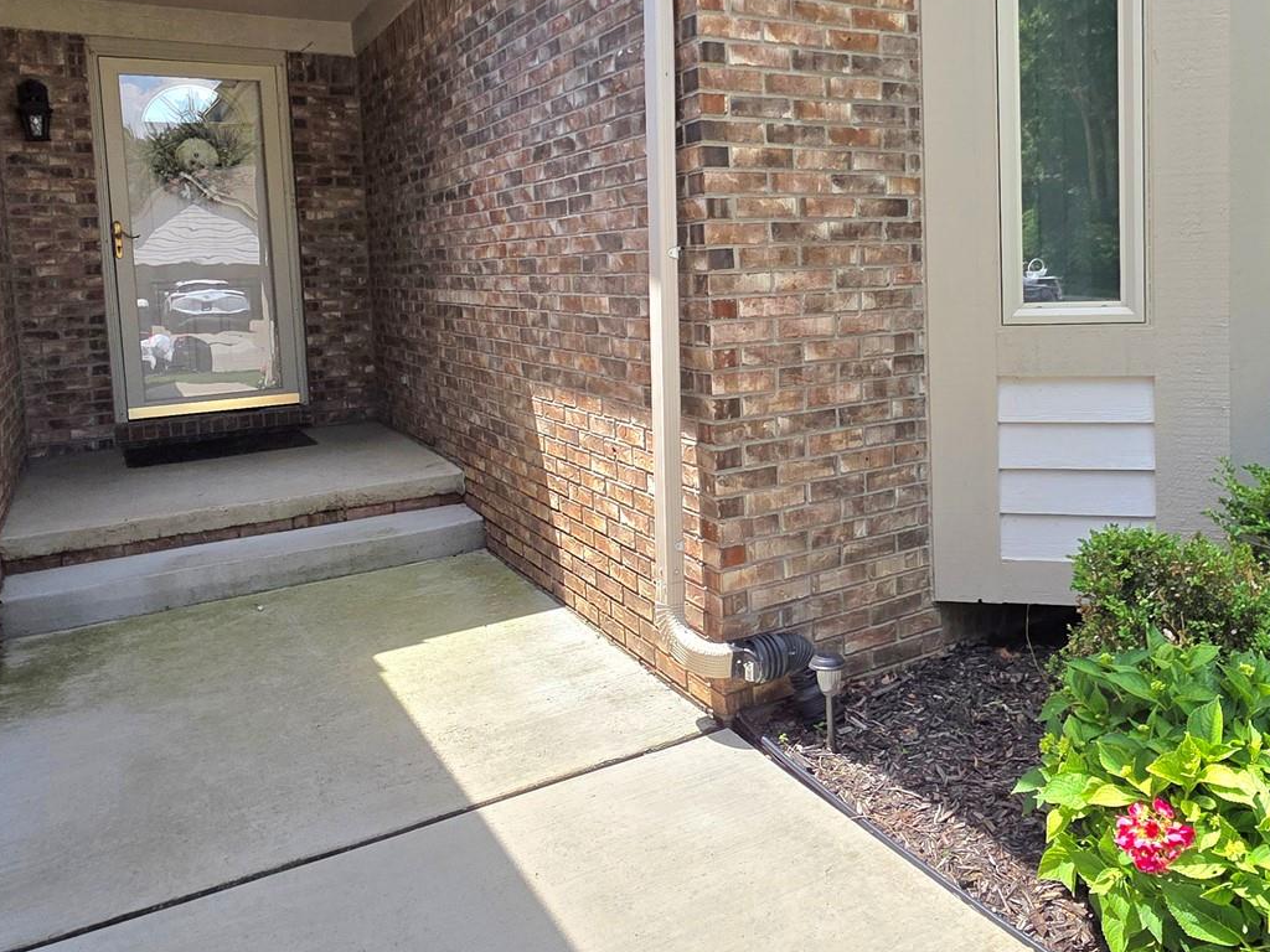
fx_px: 954
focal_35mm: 26
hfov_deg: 67.1
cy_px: 337
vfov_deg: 52.3
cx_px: 704
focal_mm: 2.2
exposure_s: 1/1667
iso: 40
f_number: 1.9
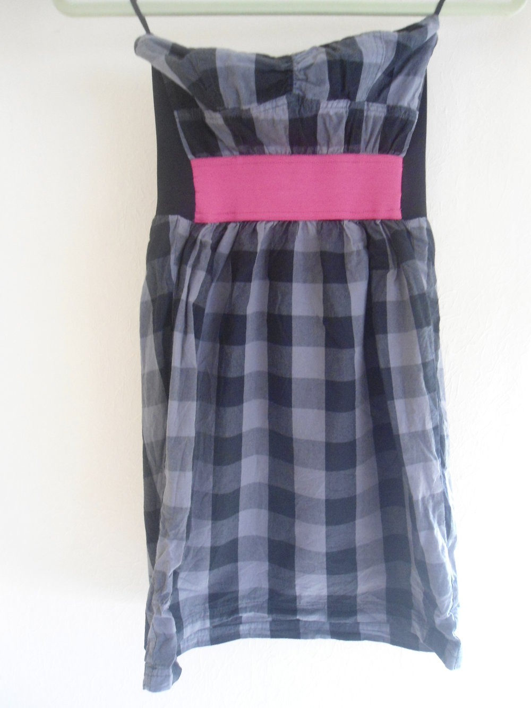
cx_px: 266
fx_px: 532
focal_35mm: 26
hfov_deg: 53.1
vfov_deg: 67.3
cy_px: 354
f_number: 2.8
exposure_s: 1/13
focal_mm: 4.7
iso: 400
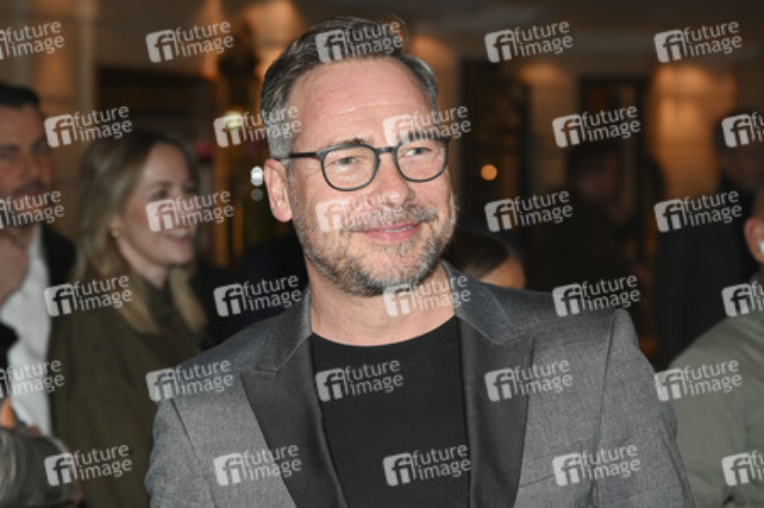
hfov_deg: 20.6
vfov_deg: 13.8
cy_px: 254
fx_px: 2099
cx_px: 382
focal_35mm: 99
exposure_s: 1/125
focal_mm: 99
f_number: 6.3
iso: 1000
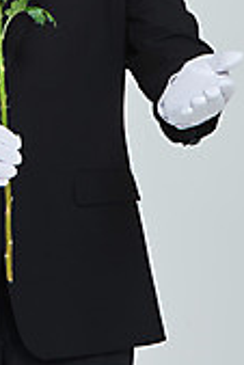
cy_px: -13
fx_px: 3236
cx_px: -1
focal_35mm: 319
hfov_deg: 4.3
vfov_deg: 6.4
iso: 100
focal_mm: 135
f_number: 13
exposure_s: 1/125
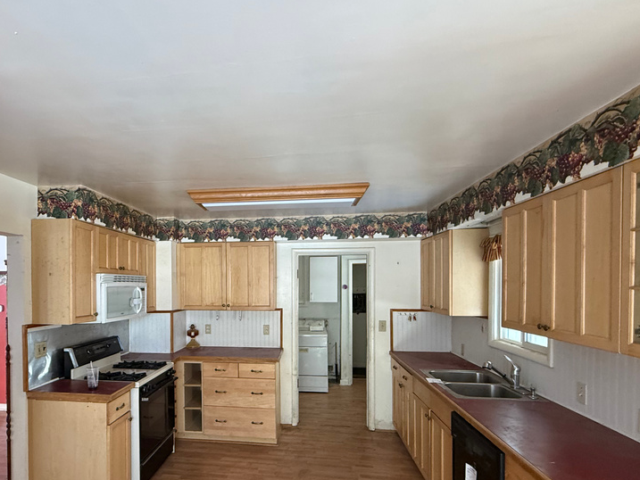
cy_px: 290
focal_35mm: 20
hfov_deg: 80.7
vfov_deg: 65.3
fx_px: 370
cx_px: 255
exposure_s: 1/99
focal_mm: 2.22
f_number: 2.2
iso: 320
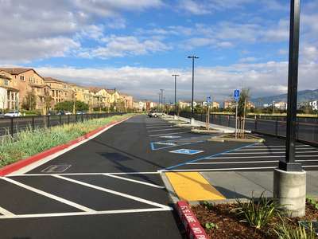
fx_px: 266
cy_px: 120
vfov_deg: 48.2
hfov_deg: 61.7
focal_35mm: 29
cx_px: 159
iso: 25
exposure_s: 1/1672
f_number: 2.2
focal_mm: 4.15
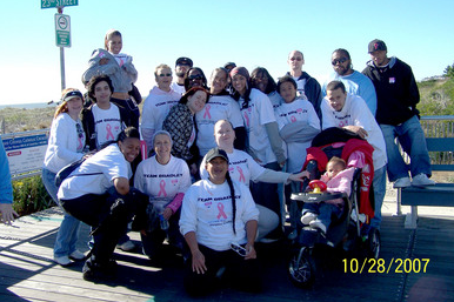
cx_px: 225
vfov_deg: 33.4
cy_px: 139
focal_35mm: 40
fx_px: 504
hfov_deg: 48.5
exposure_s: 1/500
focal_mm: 6.3
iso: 80
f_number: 4
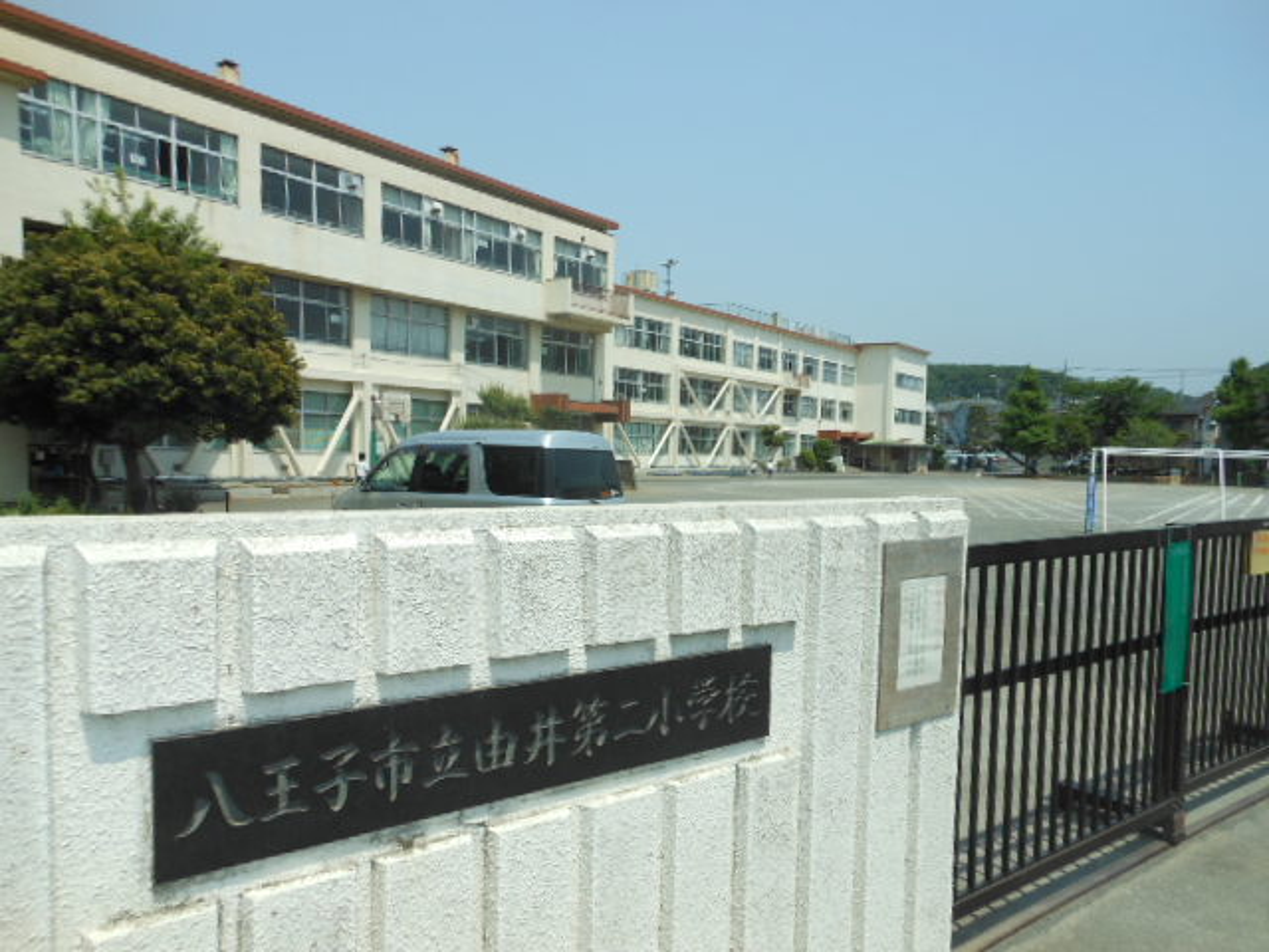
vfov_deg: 54.9
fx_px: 916
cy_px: 476
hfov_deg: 69.4
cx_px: 634
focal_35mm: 25
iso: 80
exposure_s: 1/1250
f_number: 3.2
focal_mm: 4.5
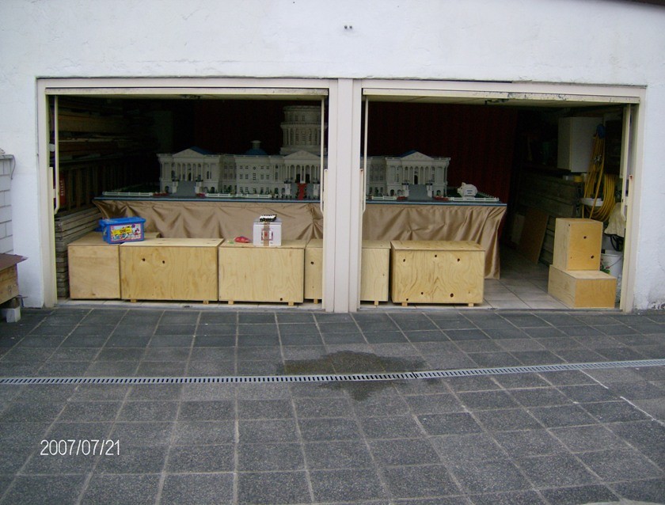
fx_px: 695
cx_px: 332
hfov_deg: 51.1
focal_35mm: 36
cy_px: 252
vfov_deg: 40.0
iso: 100
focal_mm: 6
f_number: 2.8
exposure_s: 1/83.9
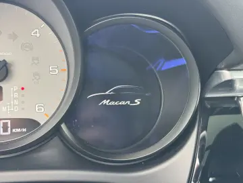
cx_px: 122
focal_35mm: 48
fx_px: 337
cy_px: 92
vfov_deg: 30.3
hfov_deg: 39.7
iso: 100
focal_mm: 6.76
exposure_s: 1/60
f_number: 1.78
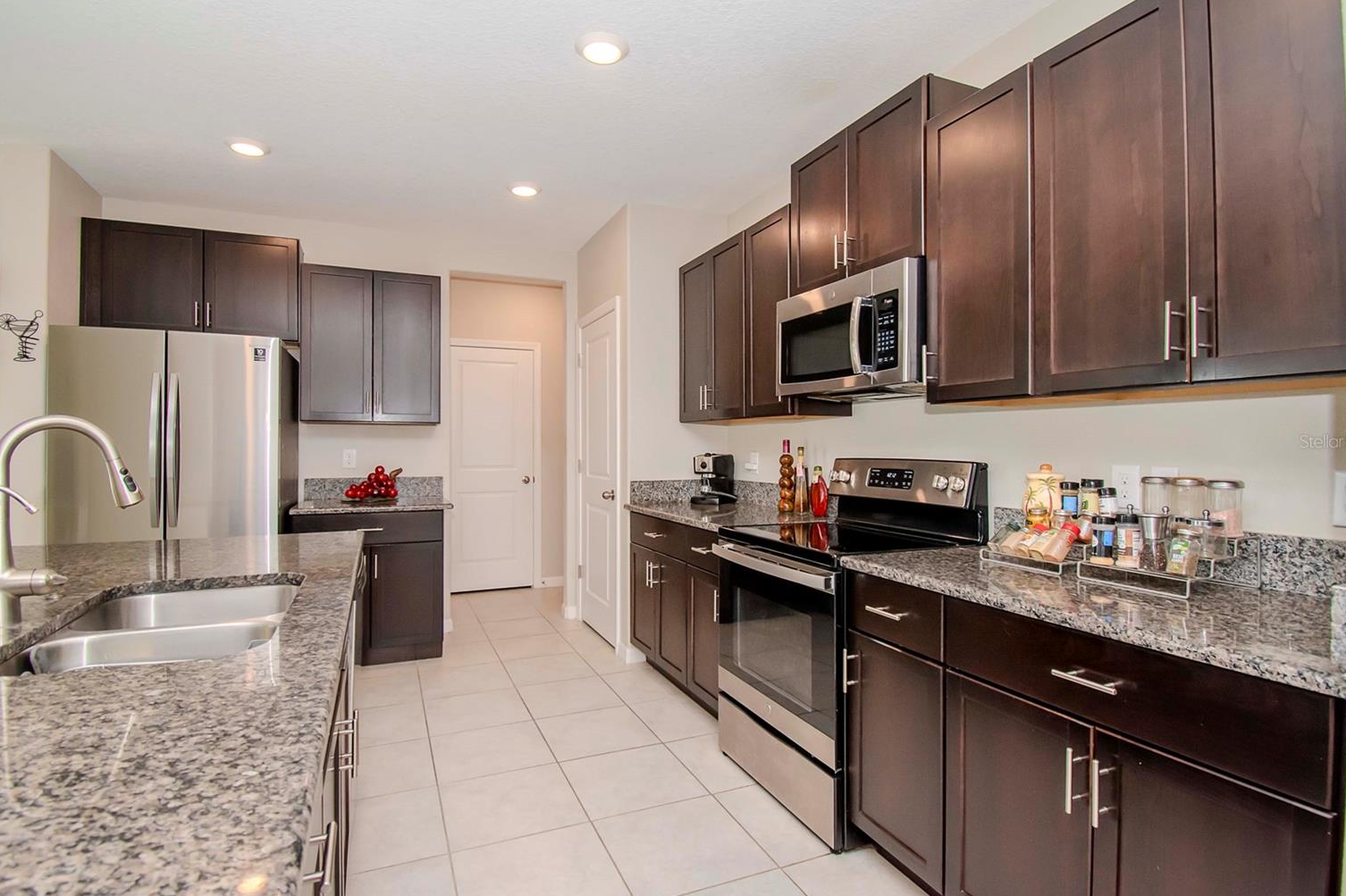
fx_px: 655
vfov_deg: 68.7
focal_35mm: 18
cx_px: 664
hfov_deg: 91.5
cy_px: 441
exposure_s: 1/160
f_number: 6.3
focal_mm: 11
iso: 800
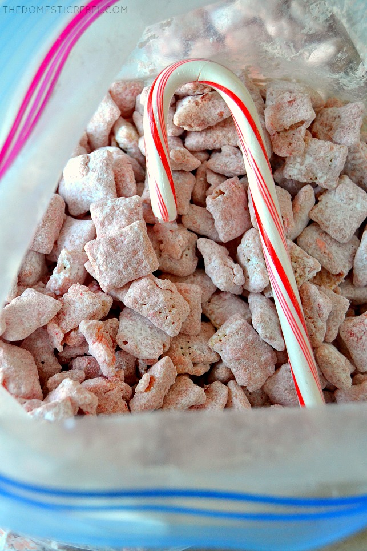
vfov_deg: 33.4
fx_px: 918
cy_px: 276
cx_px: 184
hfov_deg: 22.6
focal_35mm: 60
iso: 1600
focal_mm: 40
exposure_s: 1/60
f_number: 5.6
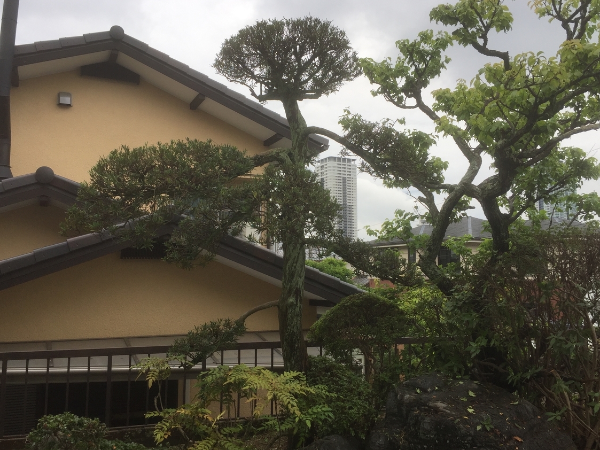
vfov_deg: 45.4
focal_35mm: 31
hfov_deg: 58.3
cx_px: 282
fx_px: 537
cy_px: 223
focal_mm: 4.15
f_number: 2.2
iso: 32
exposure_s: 1/659
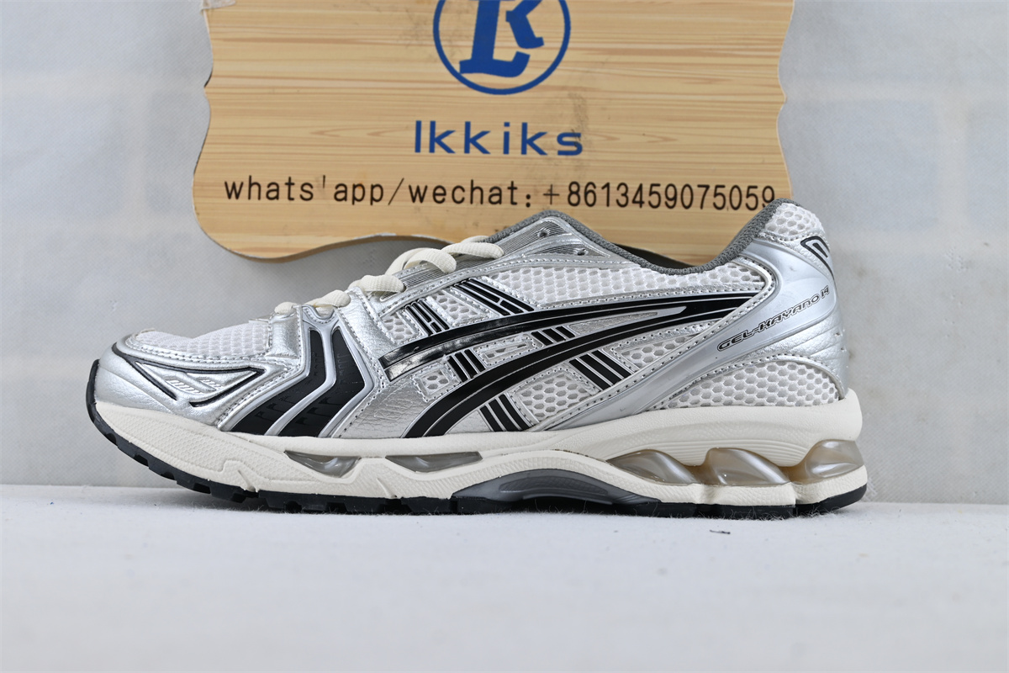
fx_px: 1261
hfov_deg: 43.6
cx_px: 504
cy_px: 336
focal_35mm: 45
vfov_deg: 29.9
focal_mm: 30
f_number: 4.8
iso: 100
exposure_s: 1/60
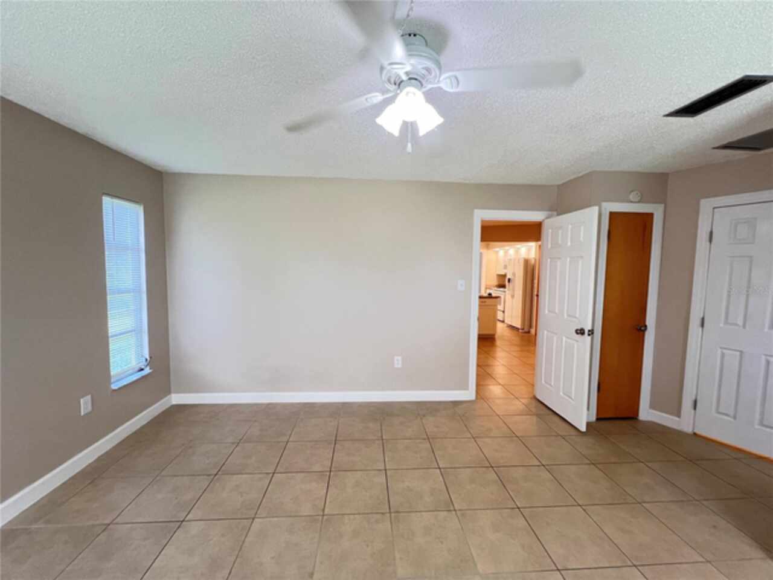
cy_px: 290
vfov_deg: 89.9
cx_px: 386
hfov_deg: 106.2
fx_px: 290
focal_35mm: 13
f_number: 1.8
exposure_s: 1/60
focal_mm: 1.57
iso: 200
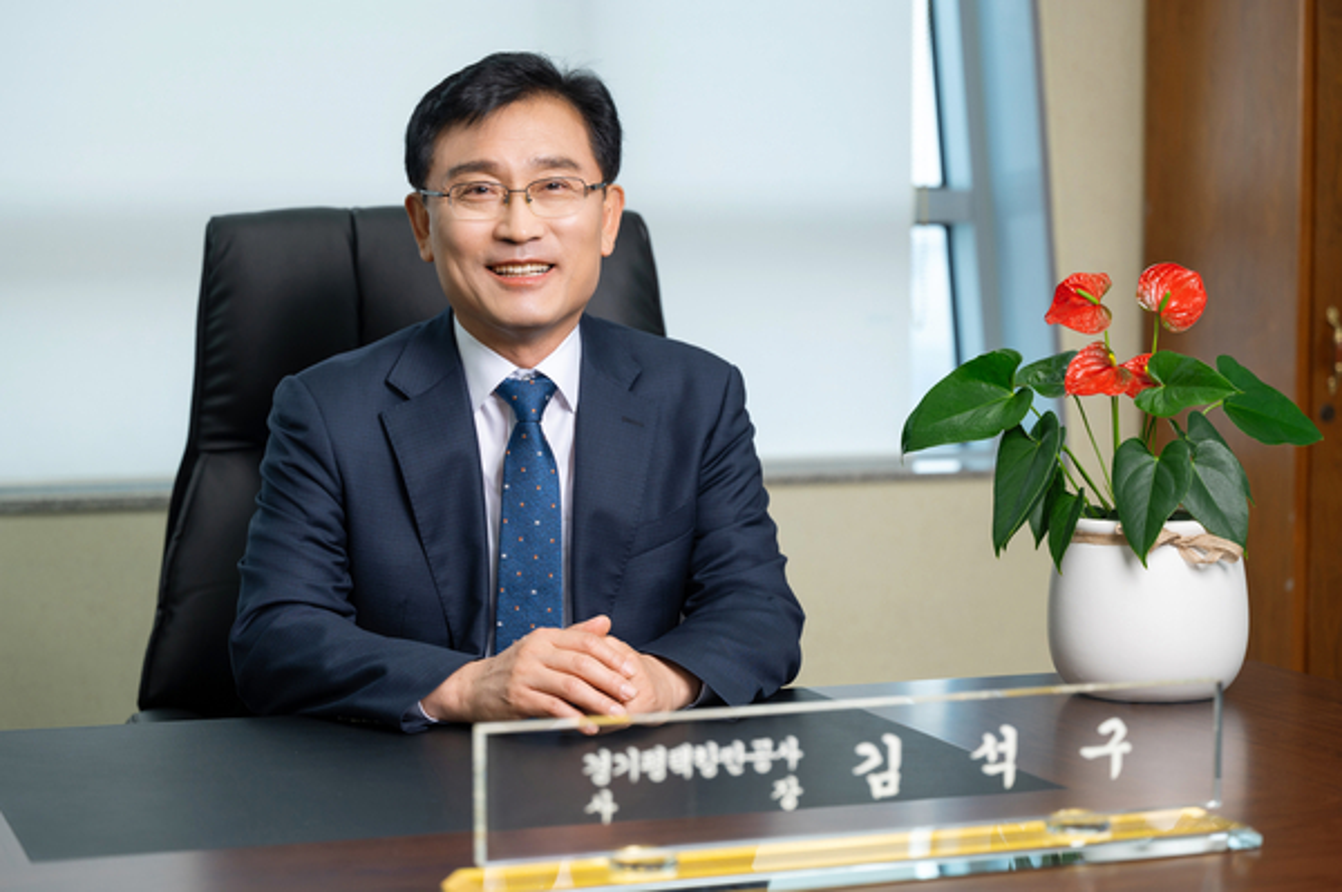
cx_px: 671
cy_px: 446
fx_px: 2607
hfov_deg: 28.9
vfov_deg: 19.4
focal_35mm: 70
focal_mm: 70
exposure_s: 1/200
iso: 200
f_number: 3.2
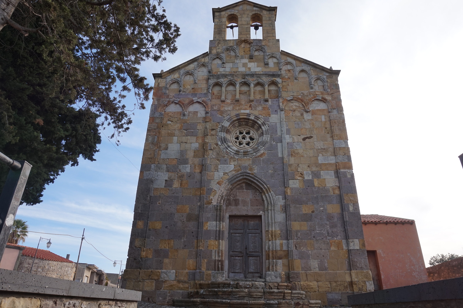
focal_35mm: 24
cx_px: 232
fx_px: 308
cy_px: 154
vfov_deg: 53.1
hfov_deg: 73.8
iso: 100
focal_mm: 16
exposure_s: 1/125
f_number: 10
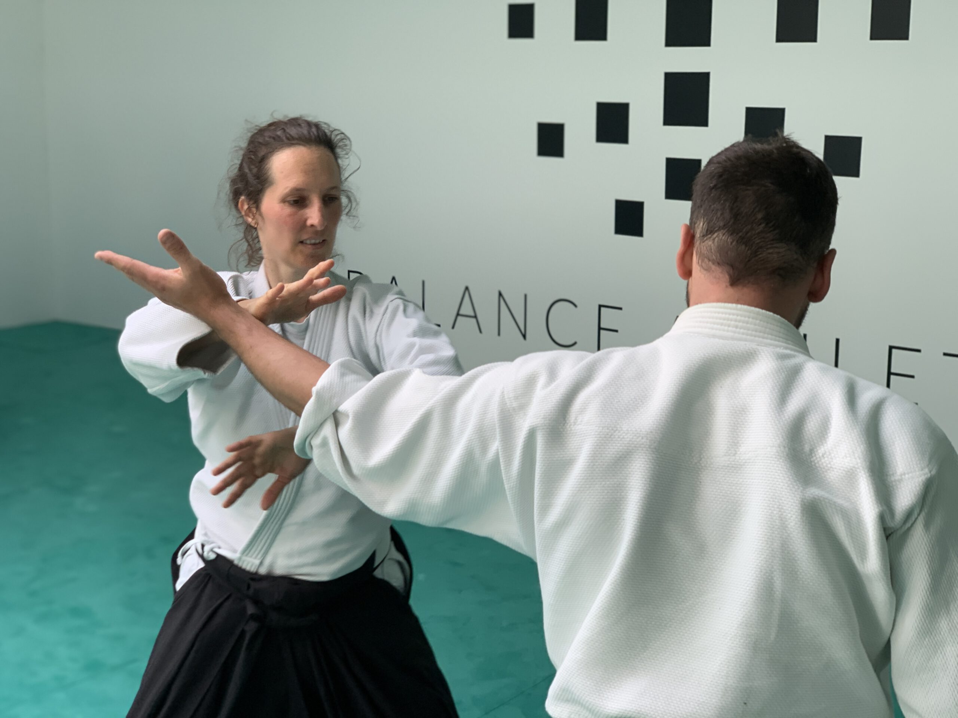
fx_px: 1439
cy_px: 359
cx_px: 479
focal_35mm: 52
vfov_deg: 28.0
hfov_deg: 36.8
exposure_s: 1/122
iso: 40
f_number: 2.4
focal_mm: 6
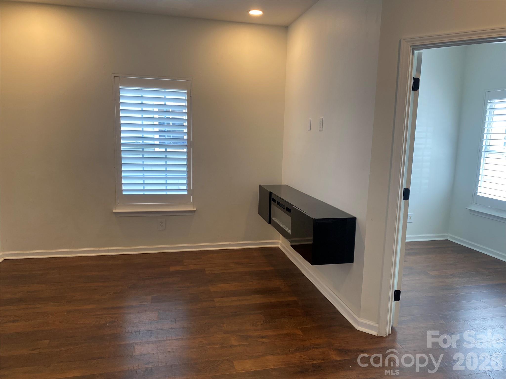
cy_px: 190
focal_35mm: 26
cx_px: 253
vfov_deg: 53.1
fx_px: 380
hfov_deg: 67.3
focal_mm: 4.25
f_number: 1.8
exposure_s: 1/120
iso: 100
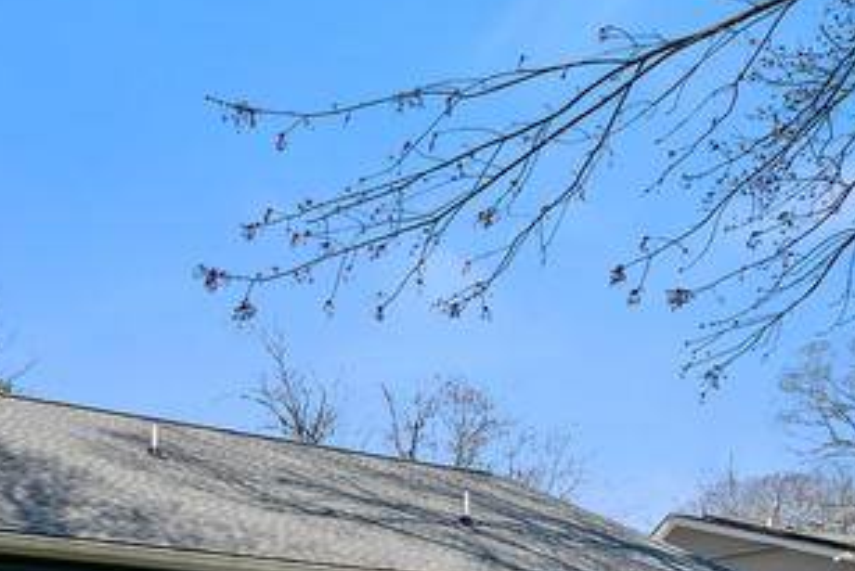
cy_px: 596
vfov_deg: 25.4
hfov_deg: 33.0
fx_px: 1188
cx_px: -153
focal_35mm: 50
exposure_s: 1/350
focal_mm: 15
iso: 400
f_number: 8
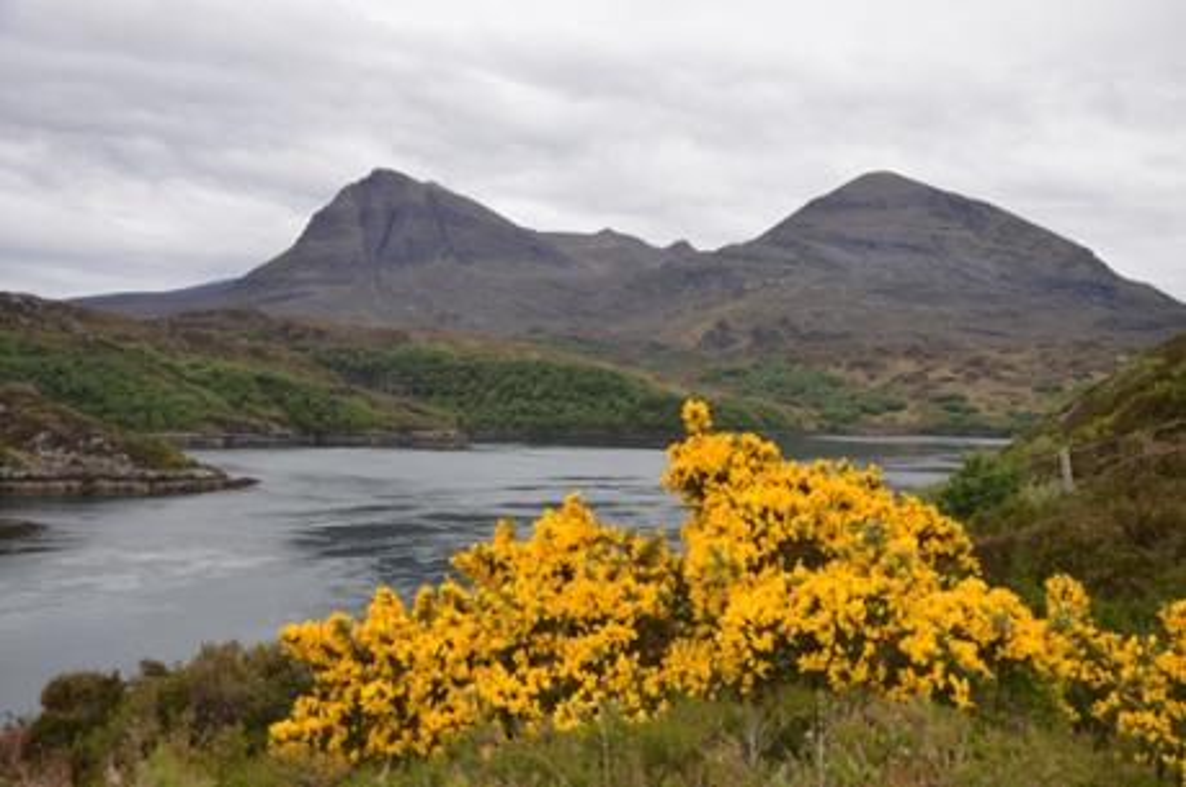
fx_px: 1283
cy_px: 394
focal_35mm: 39
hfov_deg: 49.6
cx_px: 593
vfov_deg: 34.1
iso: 100
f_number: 6.3
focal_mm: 26
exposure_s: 1/250
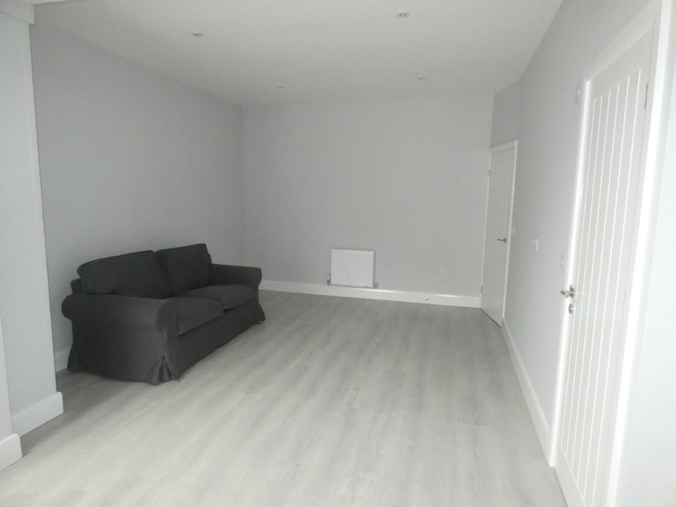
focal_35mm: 20
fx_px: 391
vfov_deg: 66.0
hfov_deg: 81.7
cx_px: 338
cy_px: 254
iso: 640
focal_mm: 3.6
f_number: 2.8
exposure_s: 1/60
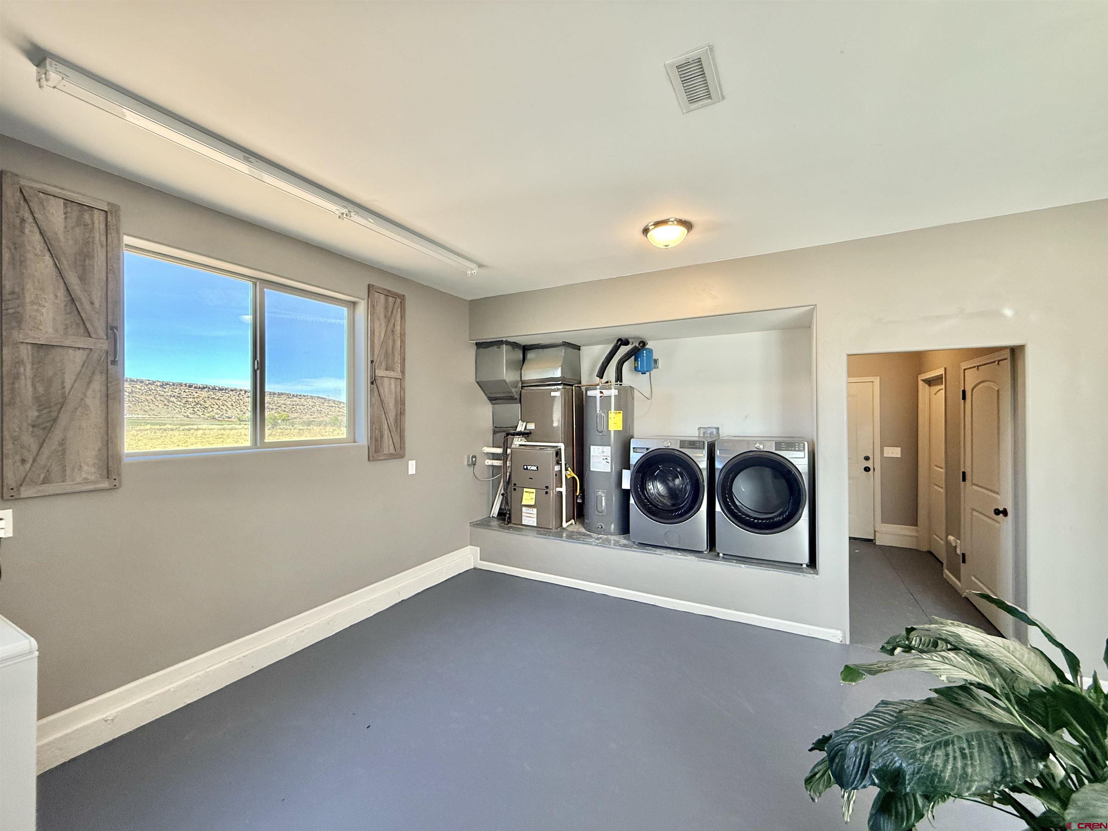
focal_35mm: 14
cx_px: 554
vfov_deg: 85.7
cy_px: 416
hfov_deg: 102.1
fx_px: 448
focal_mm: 2.22
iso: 200
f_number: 2.2
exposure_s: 1/120
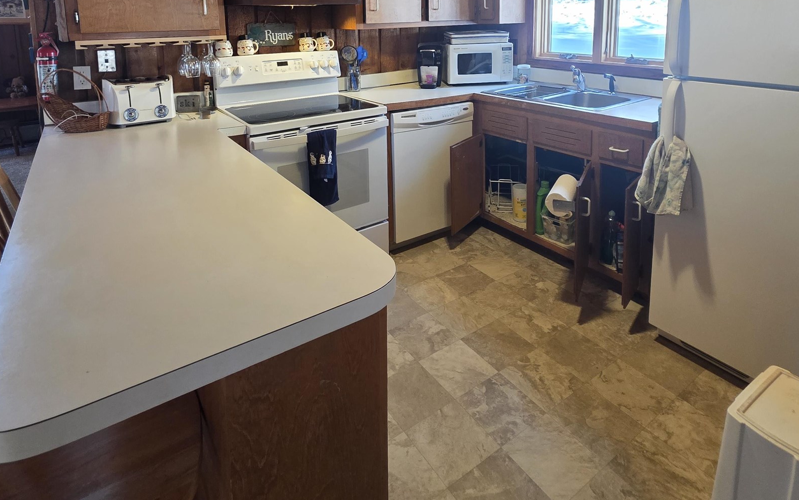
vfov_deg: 53.9
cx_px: 406
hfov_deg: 85.1
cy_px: 74
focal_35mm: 20
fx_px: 436
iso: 320
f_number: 1.9
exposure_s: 1/60
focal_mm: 2.2
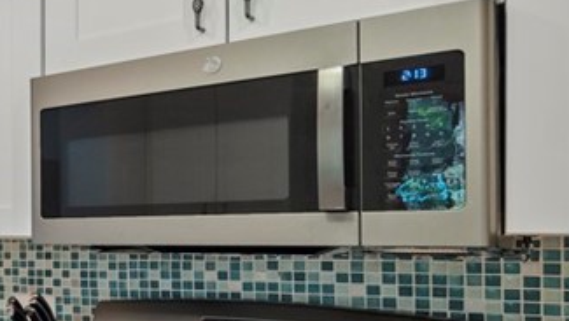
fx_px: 739
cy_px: 230
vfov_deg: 24.3
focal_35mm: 49
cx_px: -314
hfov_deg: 27.0
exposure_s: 1/8
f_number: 4
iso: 400
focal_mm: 14
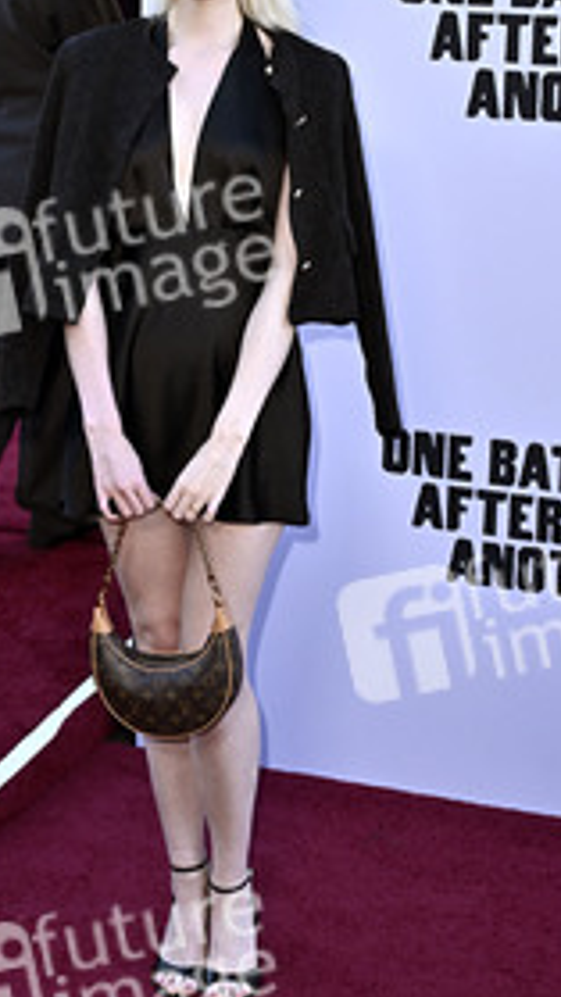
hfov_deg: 17.4
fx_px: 1824
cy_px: 440
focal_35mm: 69
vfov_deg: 30.5
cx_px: 197
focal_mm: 46
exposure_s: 1/320
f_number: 5.6
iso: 500
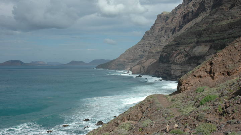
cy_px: 56
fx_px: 272
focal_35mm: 43
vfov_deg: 28.0
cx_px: 120
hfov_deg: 47.8
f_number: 11
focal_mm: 27
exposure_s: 1/500
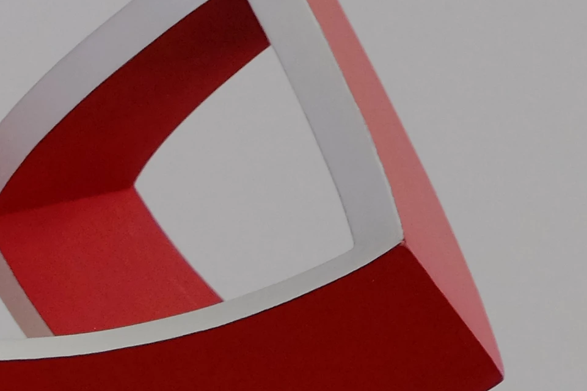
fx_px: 6895
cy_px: 428
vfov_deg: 3.2
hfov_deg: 4.8
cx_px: -589
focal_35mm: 423
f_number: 7.1
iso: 1600
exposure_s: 1/20
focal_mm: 55
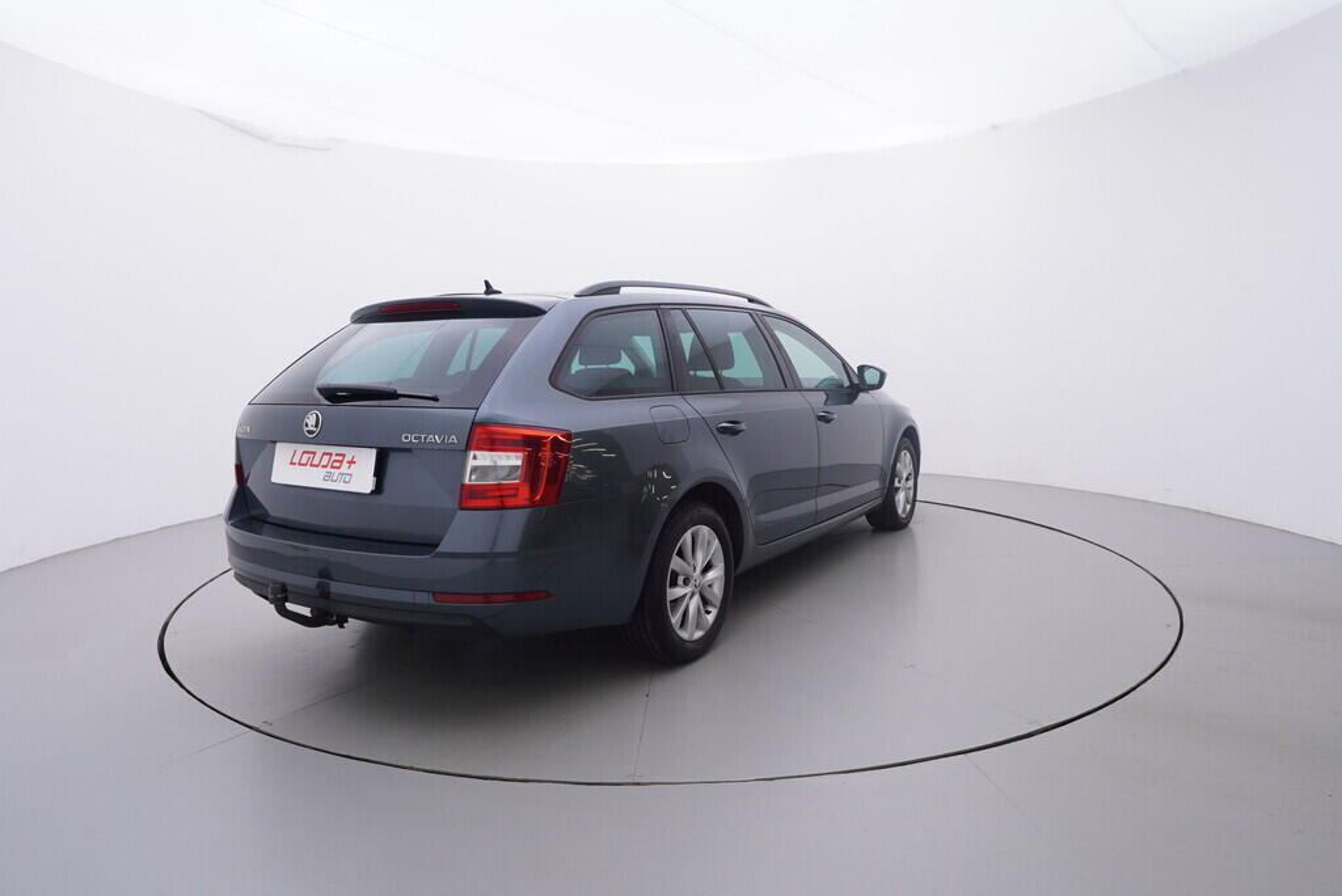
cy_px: 448
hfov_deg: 77.3
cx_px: 671
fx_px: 839
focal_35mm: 22
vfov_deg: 56.2
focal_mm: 15
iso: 200
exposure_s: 1/80
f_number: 5
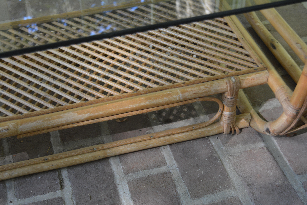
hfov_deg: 31.9
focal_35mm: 63
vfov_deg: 21.6
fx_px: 537
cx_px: 154
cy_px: 102
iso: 560
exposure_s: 1/60
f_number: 5
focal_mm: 42
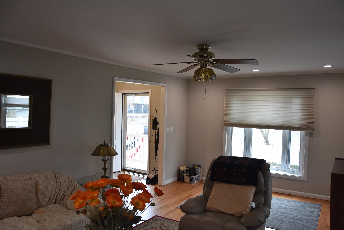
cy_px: 115
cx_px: 172
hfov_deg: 67.4
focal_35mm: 27
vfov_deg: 47.9
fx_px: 258
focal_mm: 18
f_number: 5
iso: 800
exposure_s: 1/100
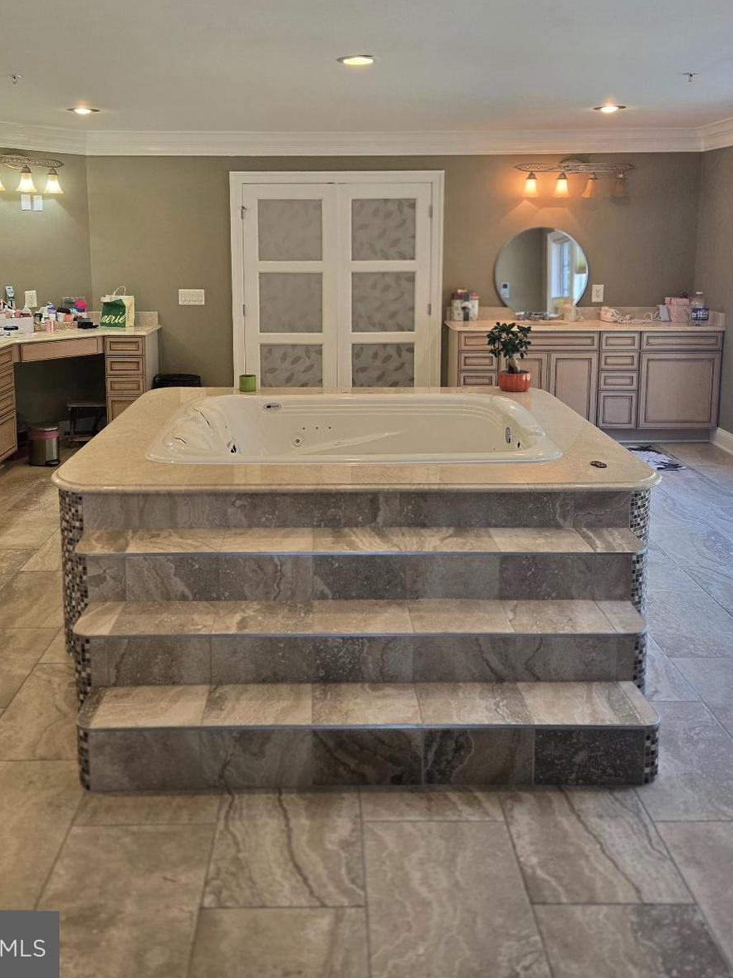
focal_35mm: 30
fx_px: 847
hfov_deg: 46.7
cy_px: 341
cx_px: 330
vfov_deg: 58.9
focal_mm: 5.4
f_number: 1.8
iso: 200
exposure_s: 1/120
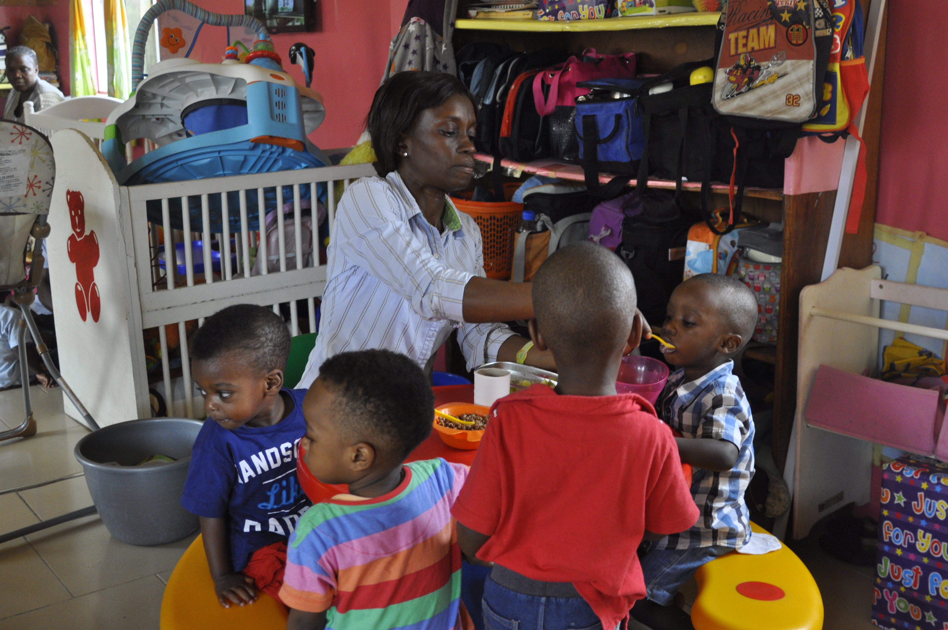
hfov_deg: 48.0
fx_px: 1065
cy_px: 315
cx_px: 474
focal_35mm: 40
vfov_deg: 32.9
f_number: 4
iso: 1000
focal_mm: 27
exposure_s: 1/125
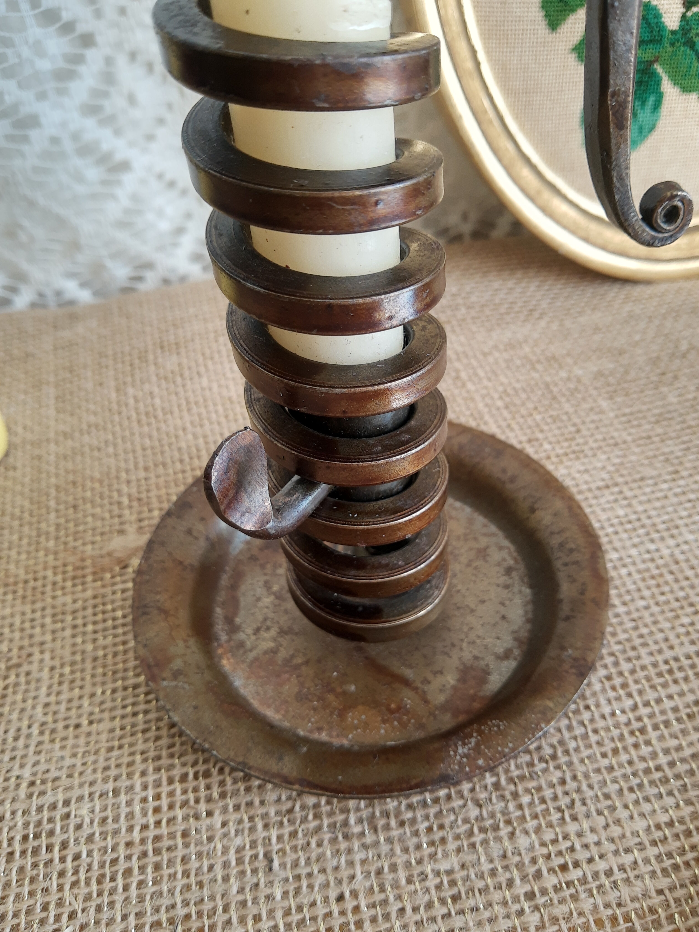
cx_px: 350
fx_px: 700
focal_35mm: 26
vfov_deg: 67.3
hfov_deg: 53.1
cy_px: 466
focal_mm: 3.95
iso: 94
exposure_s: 1/100
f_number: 1.8
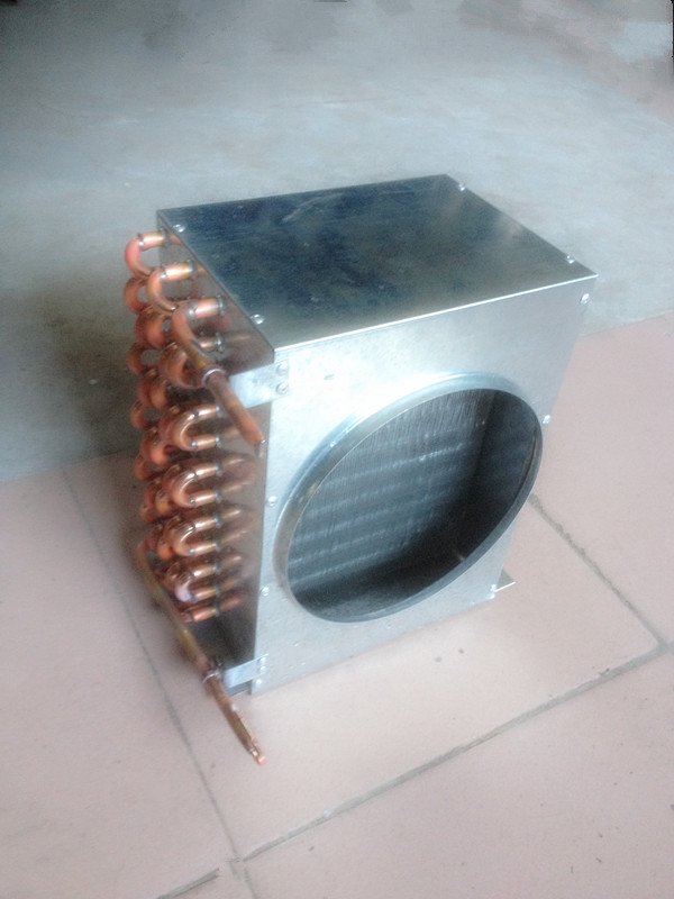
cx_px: 337
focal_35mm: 35
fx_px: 909
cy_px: 450
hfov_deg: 40.7
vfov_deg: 52.6
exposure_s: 1/20
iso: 160
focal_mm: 4.28
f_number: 2.4
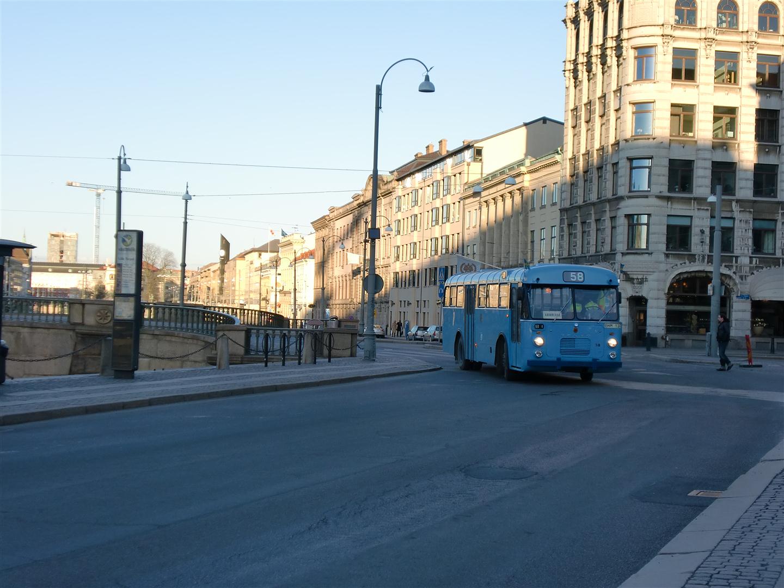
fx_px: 1359
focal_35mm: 60
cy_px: 294
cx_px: 392
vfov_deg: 24.4
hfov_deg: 32.2
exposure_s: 1/200
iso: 64
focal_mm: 10.4
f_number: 4
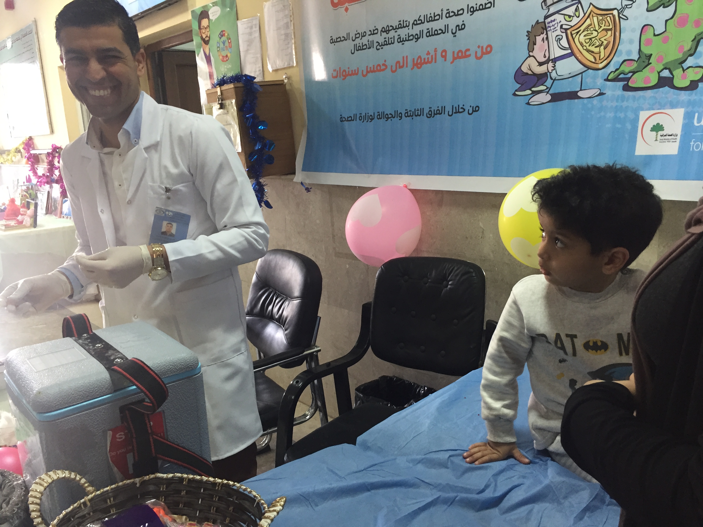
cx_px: 352
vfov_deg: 48.2
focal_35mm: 29
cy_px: 264
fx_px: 589
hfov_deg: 61.7
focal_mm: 4.15
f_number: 2.2
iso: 160
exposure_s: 1/33
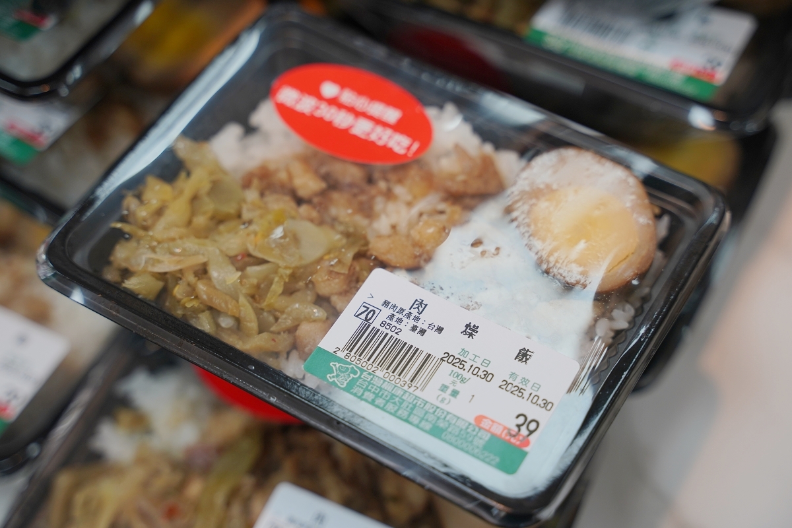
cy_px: 264
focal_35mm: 64
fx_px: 1408
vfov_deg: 21.2
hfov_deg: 31.4
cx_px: 396
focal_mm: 64
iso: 320
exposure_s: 1/80
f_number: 4
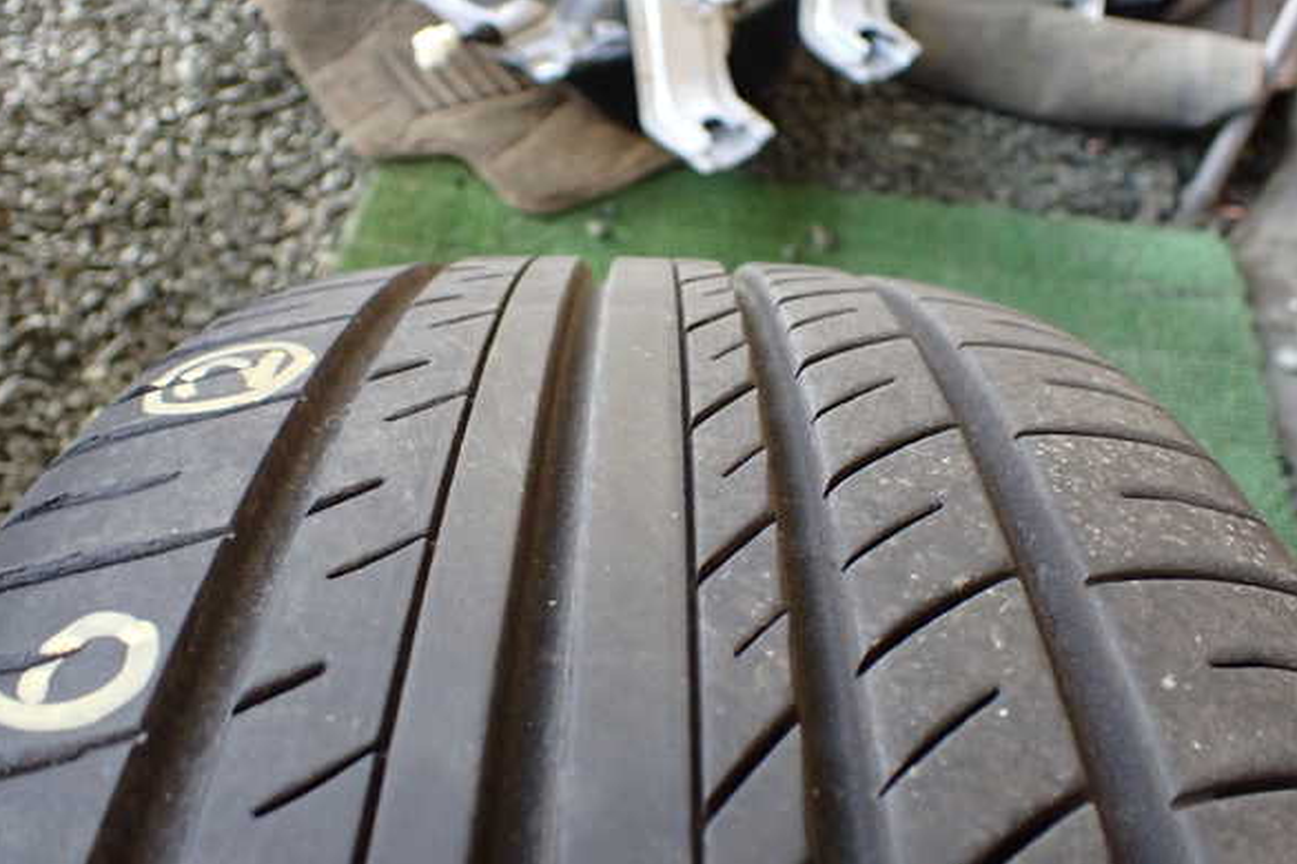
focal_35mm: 32
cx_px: 654
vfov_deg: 41.1
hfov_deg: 58.7
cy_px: 423
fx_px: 1153
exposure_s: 1/125
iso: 400
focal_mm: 5.4
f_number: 2.3
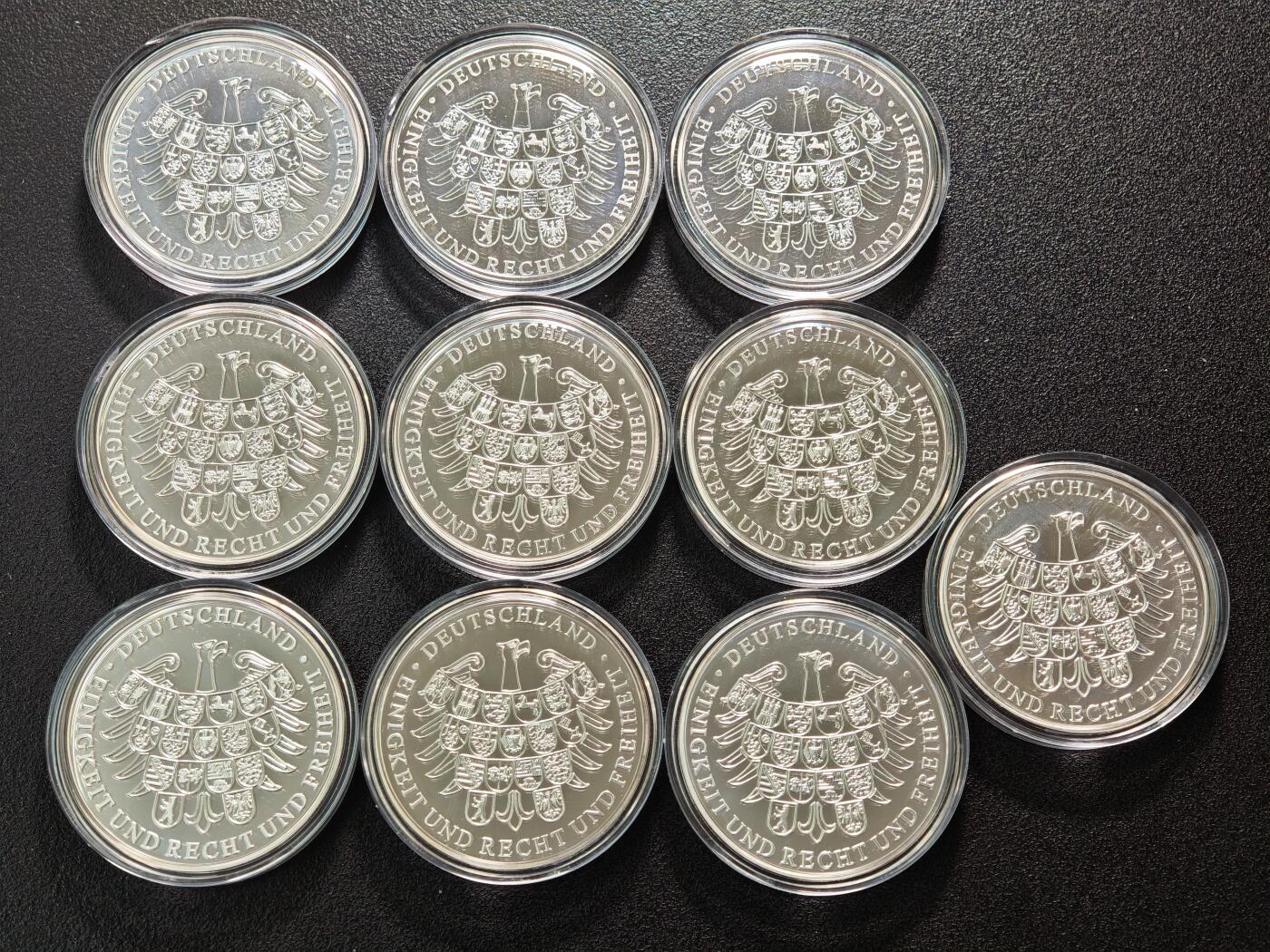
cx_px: 635
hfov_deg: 32.2
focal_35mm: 60
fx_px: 2201
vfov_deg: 24.4
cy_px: 476
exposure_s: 1/66.1
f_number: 2
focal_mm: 9
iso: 320
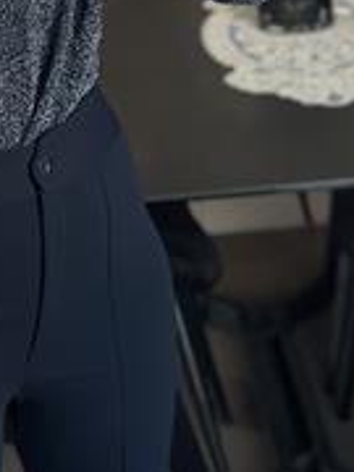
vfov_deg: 14.3
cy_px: -24
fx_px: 1841
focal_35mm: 135
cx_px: -87
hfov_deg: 10.8
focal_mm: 6.86
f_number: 1.78
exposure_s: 1/40
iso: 640
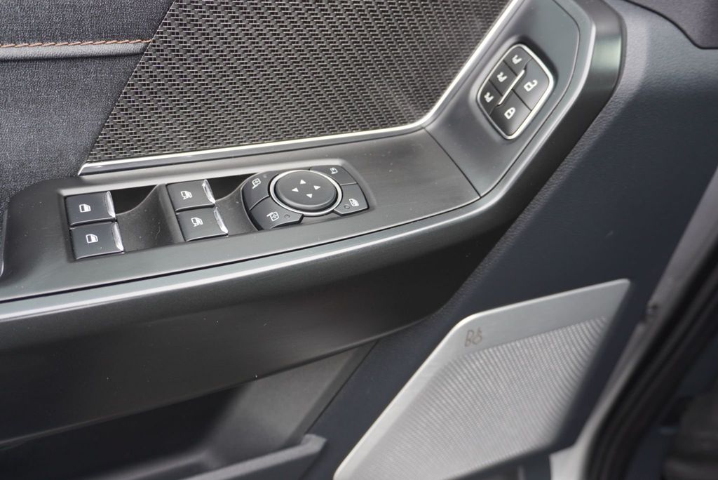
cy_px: 240
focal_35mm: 30
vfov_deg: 43.7
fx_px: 599
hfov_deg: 61.9
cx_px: 359
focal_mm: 20
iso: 160
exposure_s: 1/60
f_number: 4
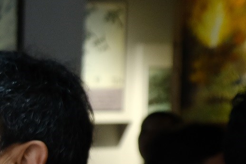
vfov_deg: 8.9
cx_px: -290
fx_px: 1025
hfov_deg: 11.8
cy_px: 269
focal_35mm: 150
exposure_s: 1/56
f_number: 4
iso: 1000
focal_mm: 20.8
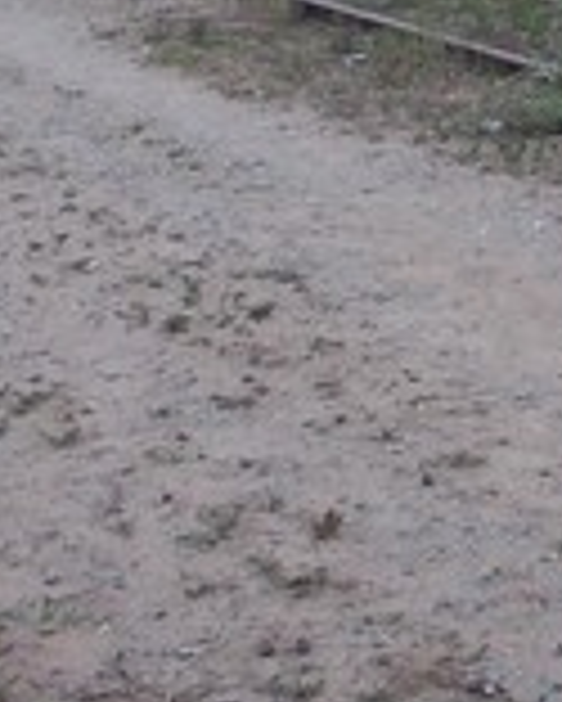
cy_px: -225
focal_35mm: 134
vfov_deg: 13.8
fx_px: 2783
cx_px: 913
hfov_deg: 11.0
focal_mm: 4
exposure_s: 1/250
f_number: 5.4
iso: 80
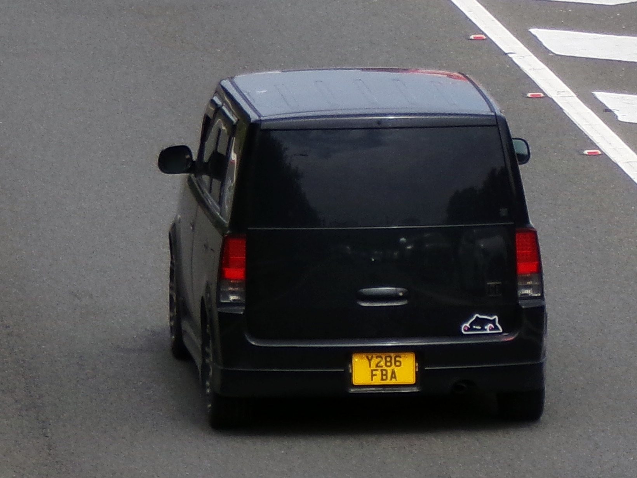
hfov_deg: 11.3
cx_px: 318
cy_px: 239
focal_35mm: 175
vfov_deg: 8.5
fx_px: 3220
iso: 100
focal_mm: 31.3
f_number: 4.7
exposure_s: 1/600
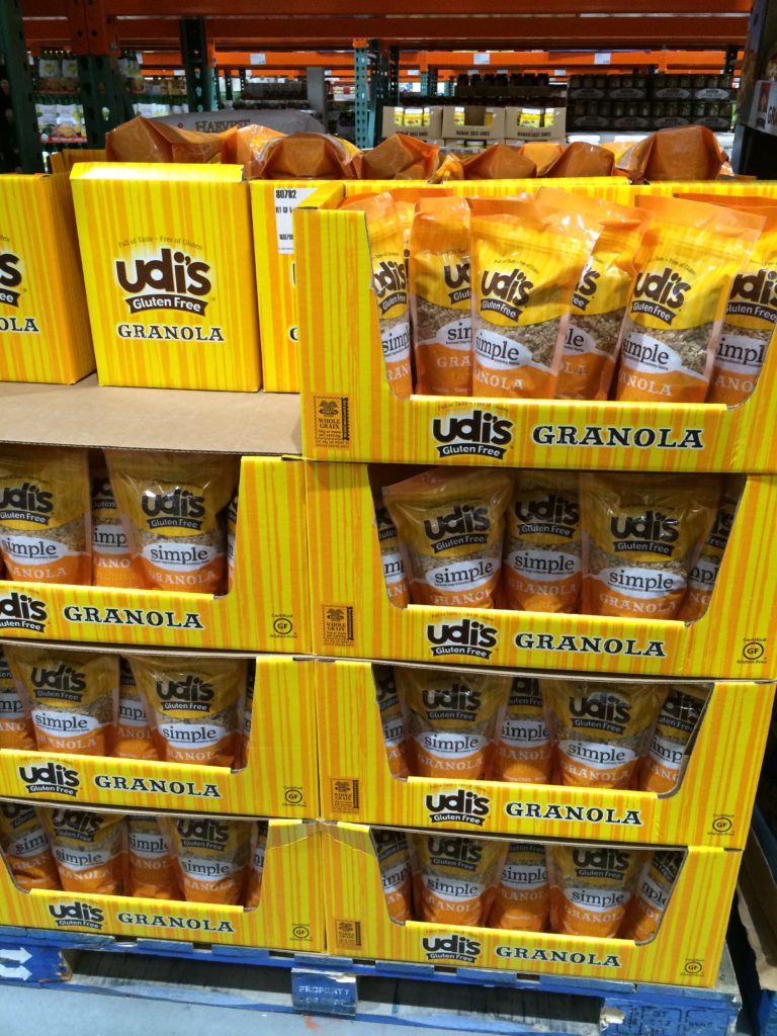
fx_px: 868
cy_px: 518
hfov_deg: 48.2
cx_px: 388
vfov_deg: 61.7
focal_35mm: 29
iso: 160
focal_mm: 4.15
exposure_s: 1/30
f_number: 2.2
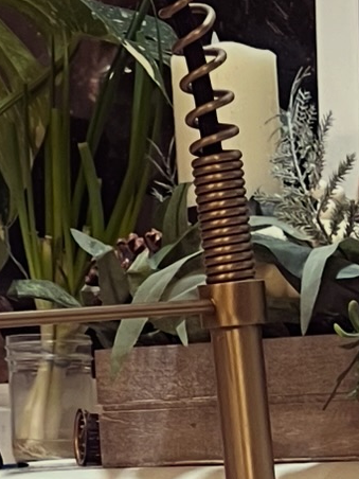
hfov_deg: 12.7
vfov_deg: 14.3
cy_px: 956
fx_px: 1590
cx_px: 356
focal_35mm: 115
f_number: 1.5
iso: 100
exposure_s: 1/60
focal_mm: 5.7
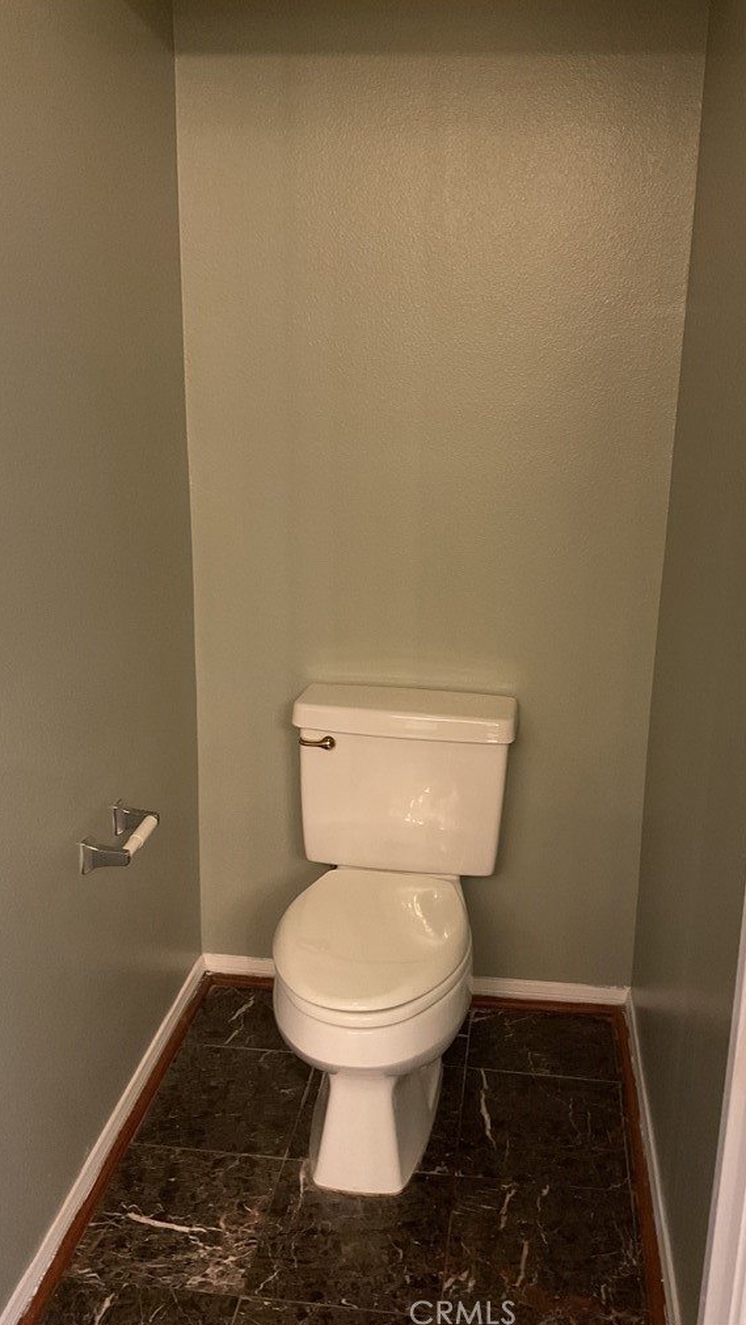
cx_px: 412
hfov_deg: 36.7
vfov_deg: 61.0
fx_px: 1125
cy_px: 661
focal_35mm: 32
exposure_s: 1/40
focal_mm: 3
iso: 250
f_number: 1.8
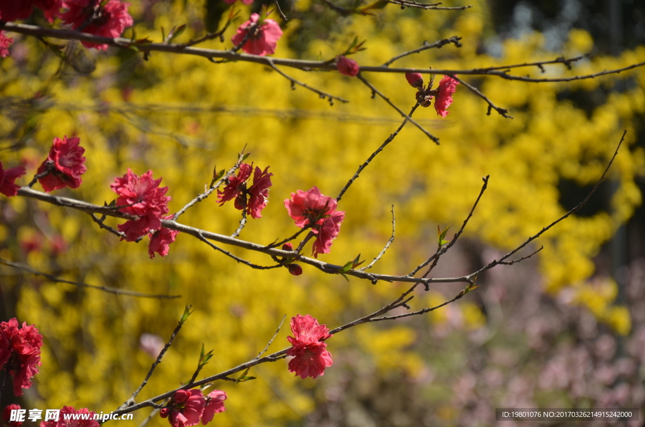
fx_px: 2816
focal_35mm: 158
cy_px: 214
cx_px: 322
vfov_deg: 8.7
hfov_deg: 13.1
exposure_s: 1/800
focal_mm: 105
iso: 200
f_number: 5.6
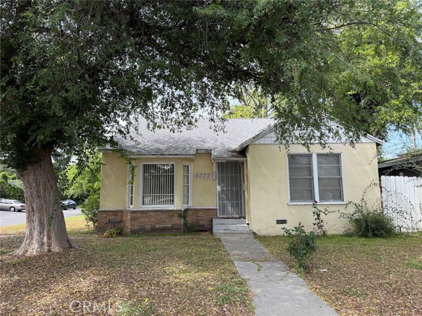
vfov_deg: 56.8
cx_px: 211
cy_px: 158
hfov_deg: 71.6
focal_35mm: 24
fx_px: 293
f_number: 1.78
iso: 100
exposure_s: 1/1493
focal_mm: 6.76
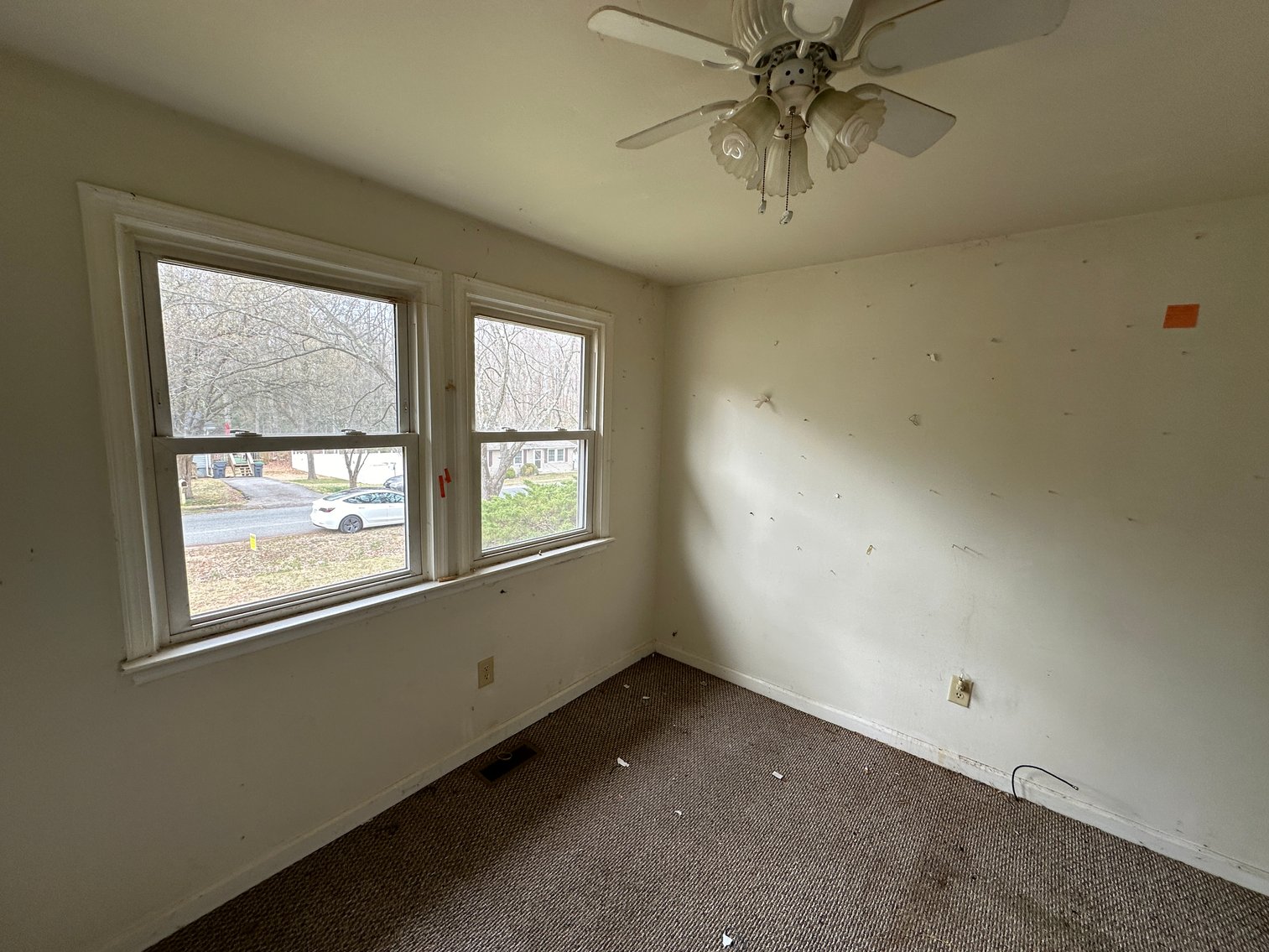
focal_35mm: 14
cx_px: 634
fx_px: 513
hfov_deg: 102.1
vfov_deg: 85.7
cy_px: 476
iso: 50
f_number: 2.2
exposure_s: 1/99
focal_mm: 2.22
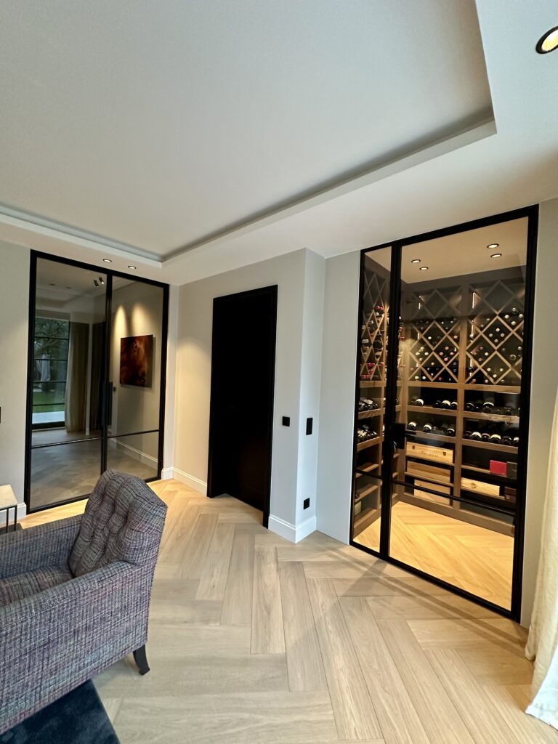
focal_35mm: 14
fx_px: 301
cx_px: 279
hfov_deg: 85.7
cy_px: 372
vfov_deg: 102.1
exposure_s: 1/50
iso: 400
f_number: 2.2
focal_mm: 2.22
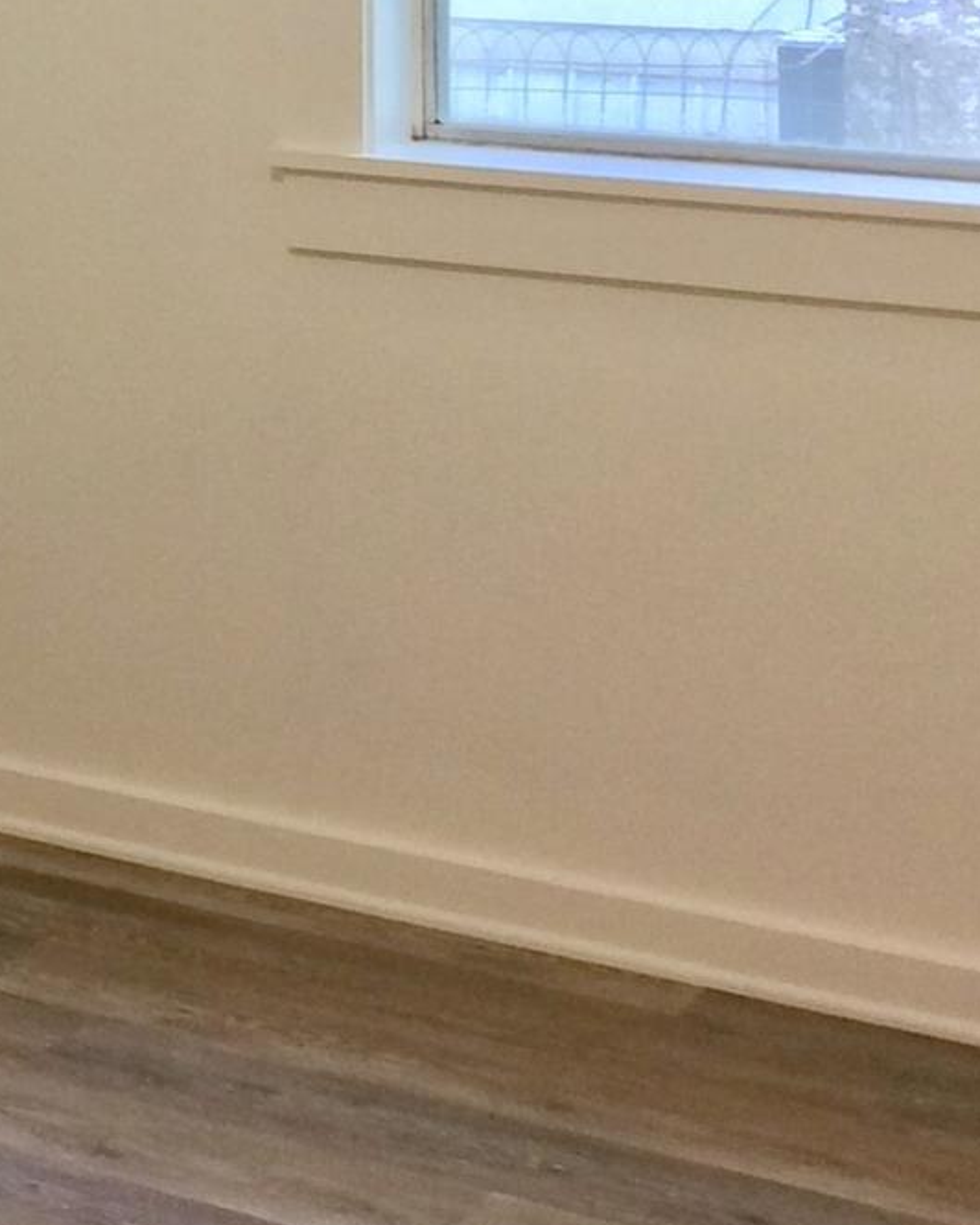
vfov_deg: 19.1
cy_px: -139
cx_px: -602
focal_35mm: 96
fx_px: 3481
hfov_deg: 14.6
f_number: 2.4
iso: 64
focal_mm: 3.3
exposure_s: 1/24
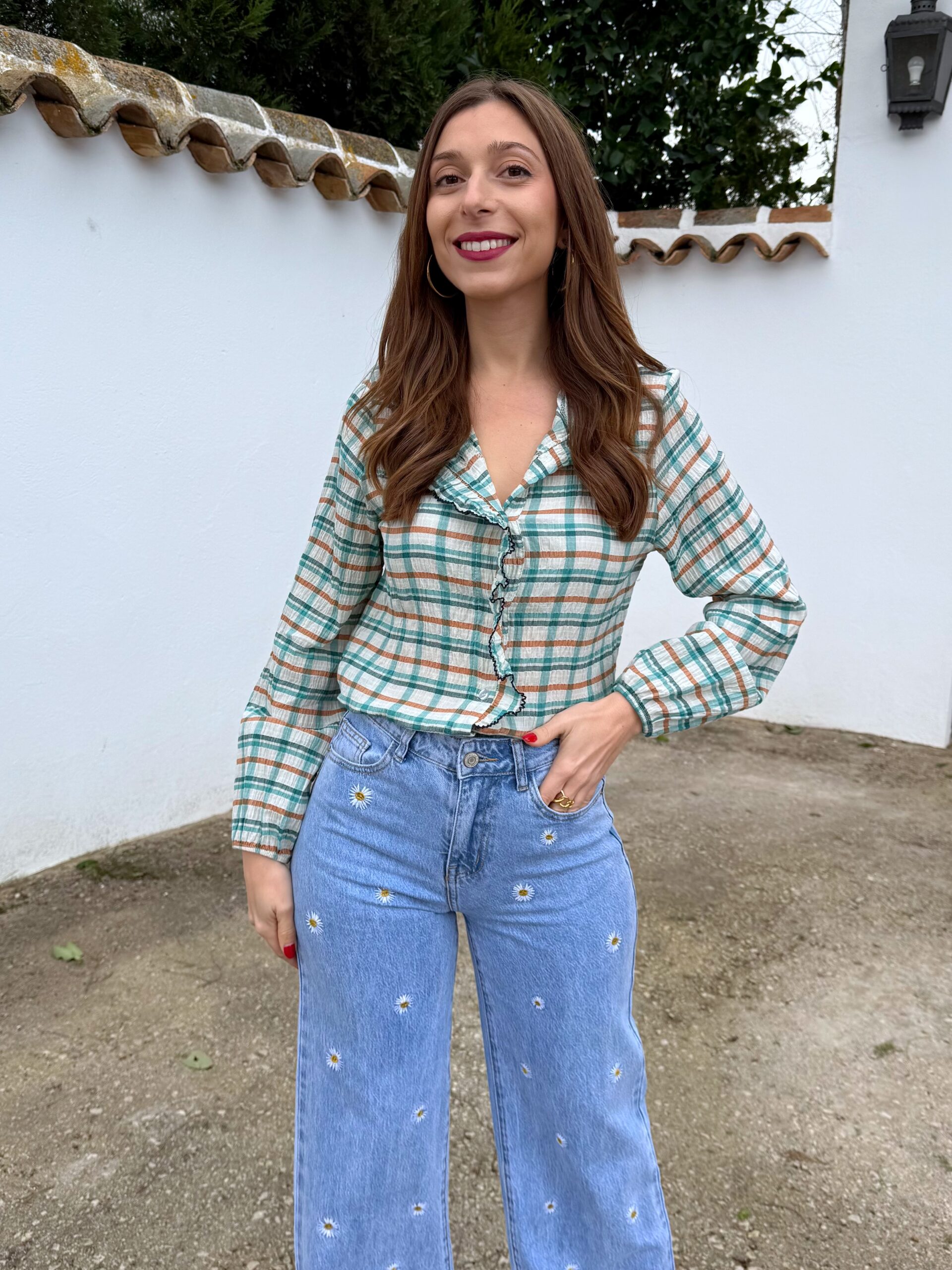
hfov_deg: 56.8
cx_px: 476
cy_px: 635
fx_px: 880
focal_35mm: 24
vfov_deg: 71.6
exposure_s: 1/868
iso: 80
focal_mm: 6.76
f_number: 1.78
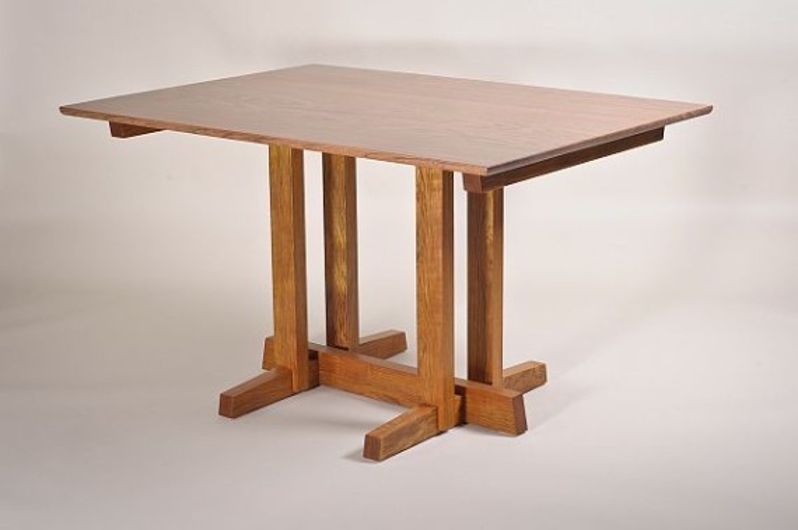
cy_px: 265
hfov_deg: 39.6
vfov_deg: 26.9
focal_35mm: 50
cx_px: 399
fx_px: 1107
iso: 200
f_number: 13
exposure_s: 1/160
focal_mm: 50
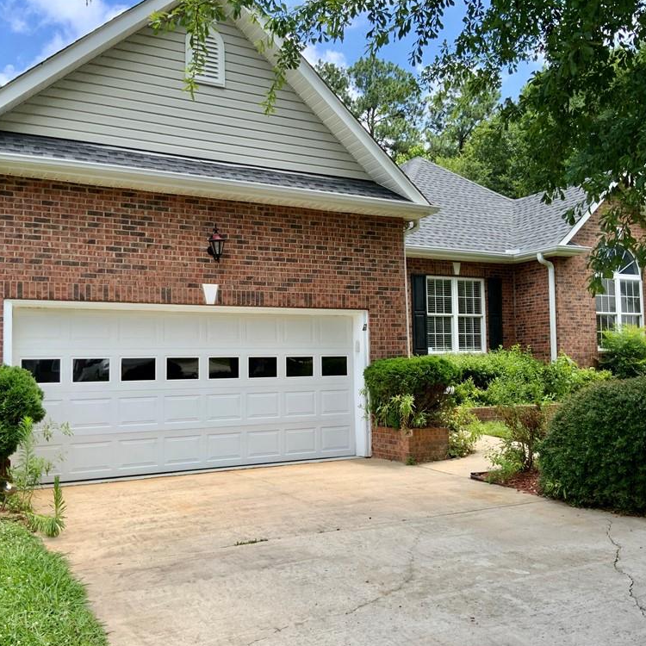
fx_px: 739
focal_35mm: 35
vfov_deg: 47.2
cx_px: 323
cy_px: 325
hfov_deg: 47.2
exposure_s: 1/700
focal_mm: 3
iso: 16
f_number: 1.8
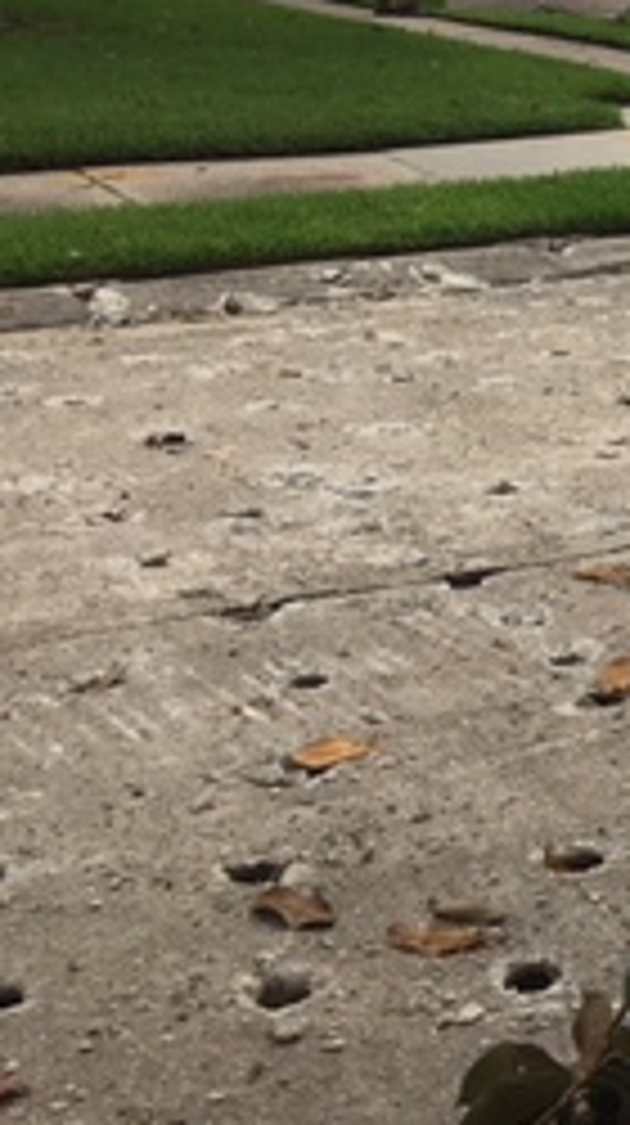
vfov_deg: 25.2
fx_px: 2414
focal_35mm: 81
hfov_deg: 13.6
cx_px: 1053
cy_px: 54
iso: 25
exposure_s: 1/1054
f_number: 2.2
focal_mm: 4.15
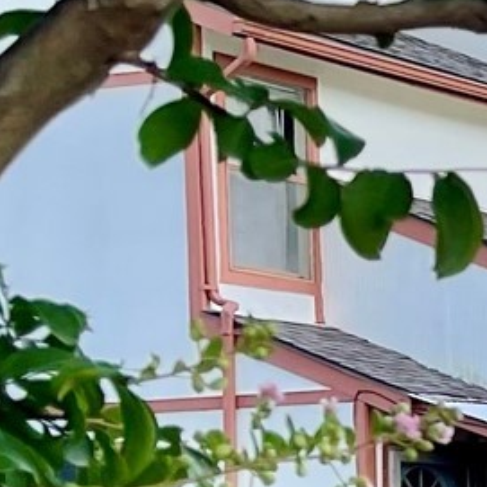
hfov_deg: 8.8
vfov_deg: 10.1
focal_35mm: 167
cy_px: 737
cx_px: 1407
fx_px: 2658
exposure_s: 1/953
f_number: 1.6
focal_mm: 5.1
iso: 32
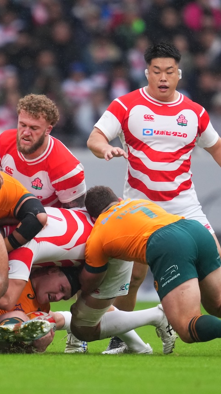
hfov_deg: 0.9
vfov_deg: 1.6
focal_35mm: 1324
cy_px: 197
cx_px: 65
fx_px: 13808
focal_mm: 560
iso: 2000
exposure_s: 1/1250
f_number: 4
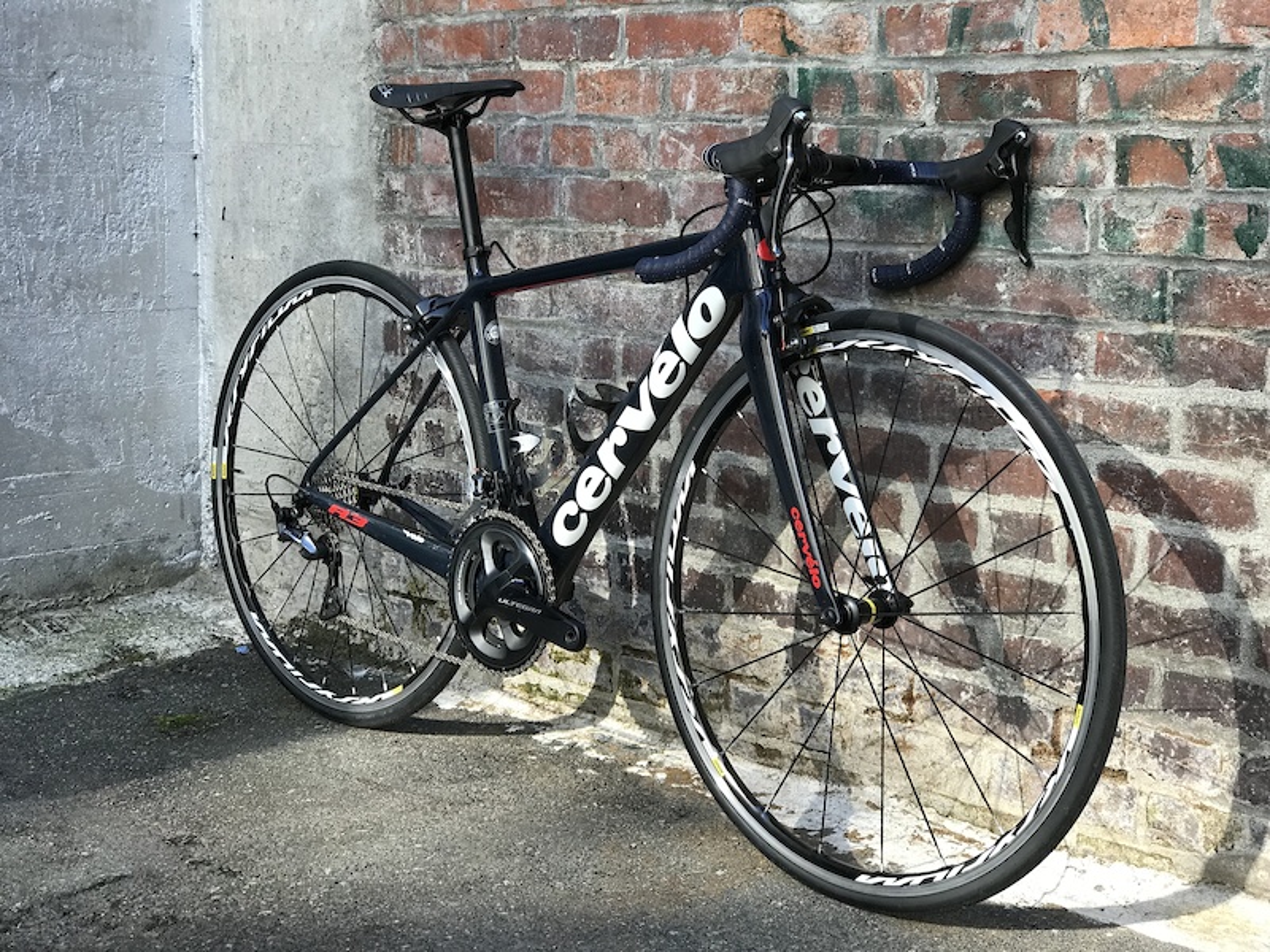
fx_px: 2091
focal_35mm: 57
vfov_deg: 25.7
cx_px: 635
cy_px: 476
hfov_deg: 33.8
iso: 25
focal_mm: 6.6
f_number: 2.8
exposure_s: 1/60
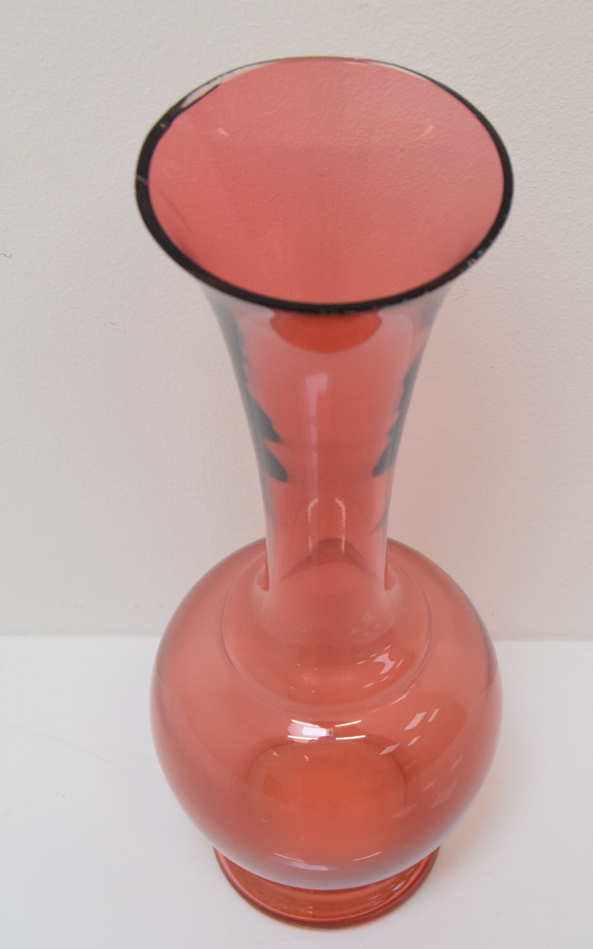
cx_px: 328
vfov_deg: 25.6
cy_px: 476
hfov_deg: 16.2
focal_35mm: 81
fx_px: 2089
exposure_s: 1/160
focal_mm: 35
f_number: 6.3
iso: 1600
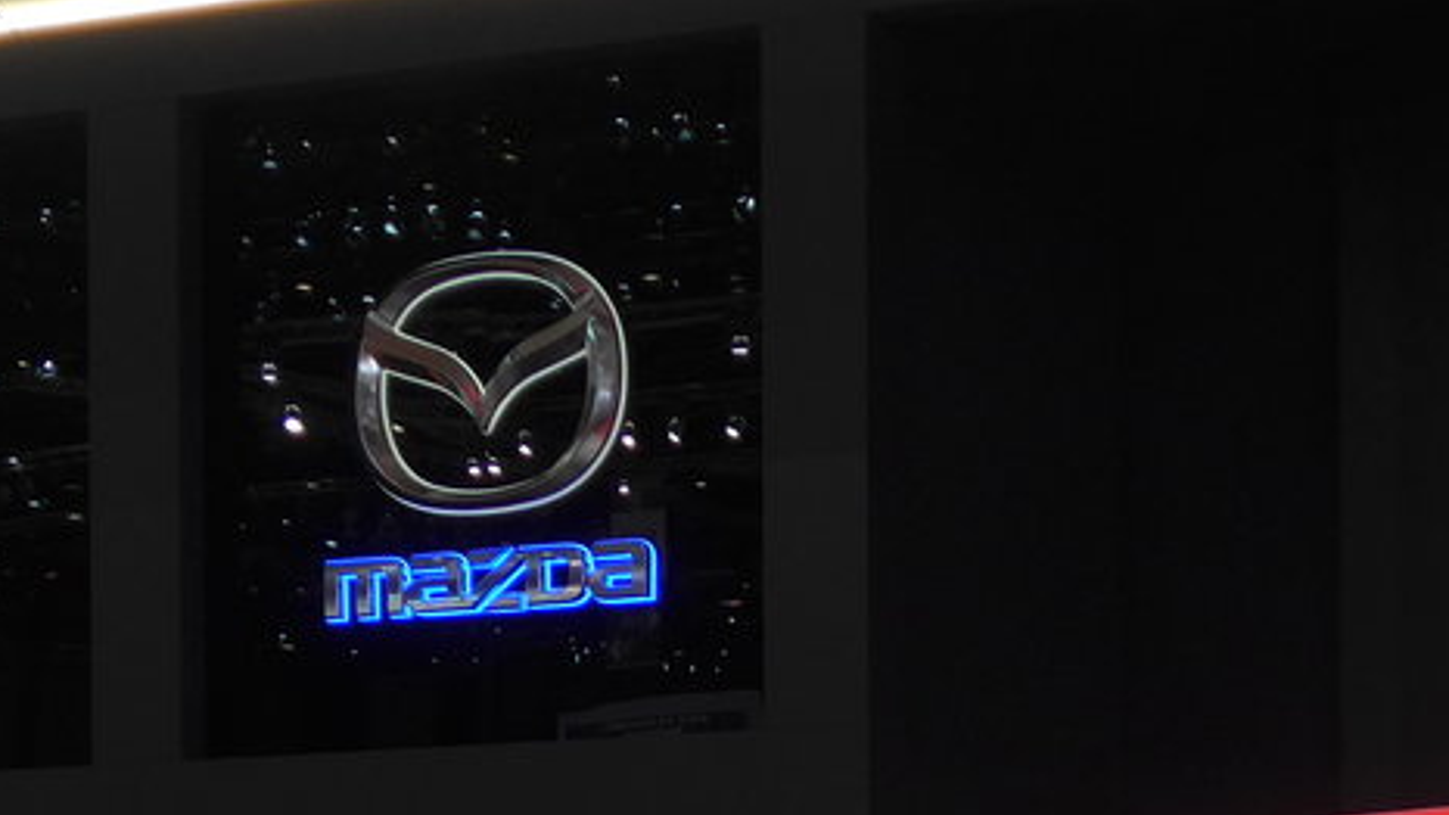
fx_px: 4418
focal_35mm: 115
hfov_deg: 18.5
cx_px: 1054
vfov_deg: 10.2
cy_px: 1244
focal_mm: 8.4
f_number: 2.6
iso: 200
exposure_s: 1/60
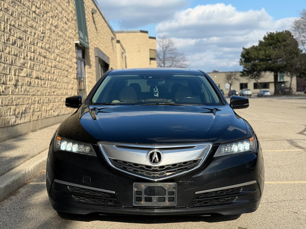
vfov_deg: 30.3
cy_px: 114
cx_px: 153
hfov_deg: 39.7
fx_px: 424
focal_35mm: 48
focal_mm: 6.76
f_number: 1.78
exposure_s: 1/3378
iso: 64
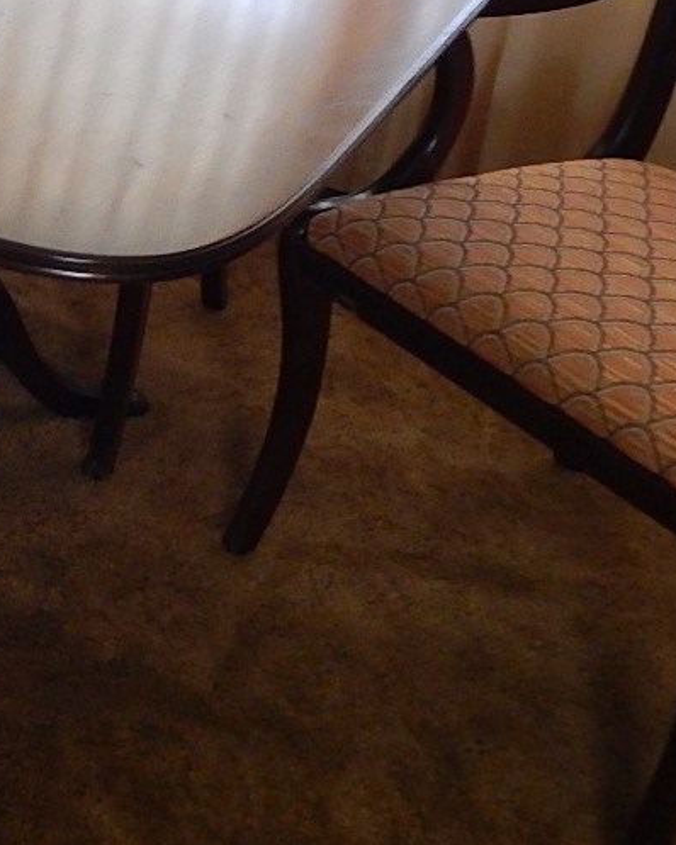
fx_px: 1727
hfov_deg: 20.7
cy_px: 76
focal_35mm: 69
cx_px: -132
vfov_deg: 26.6
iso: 320
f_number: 3
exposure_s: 1/30
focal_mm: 4
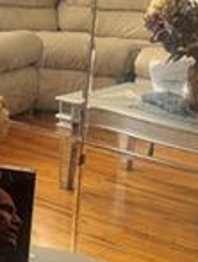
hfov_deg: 10.6
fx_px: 949
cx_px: -244
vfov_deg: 15.7
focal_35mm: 125
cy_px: 68
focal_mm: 6.76
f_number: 1.78
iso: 80
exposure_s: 1/22
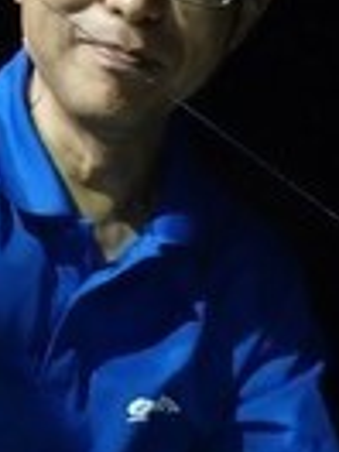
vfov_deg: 19.1
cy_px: 366
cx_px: -17
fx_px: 1332
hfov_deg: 14.2
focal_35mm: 102
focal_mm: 5
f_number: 3.9
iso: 400
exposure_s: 1/30
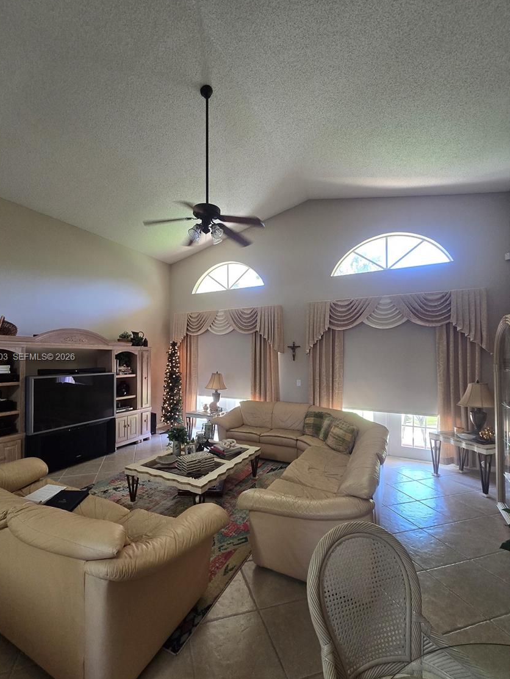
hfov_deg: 85.6
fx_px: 275
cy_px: 358
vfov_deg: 102.0
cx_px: 237
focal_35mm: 14
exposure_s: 1/60
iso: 250
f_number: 2.2
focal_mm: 2.2
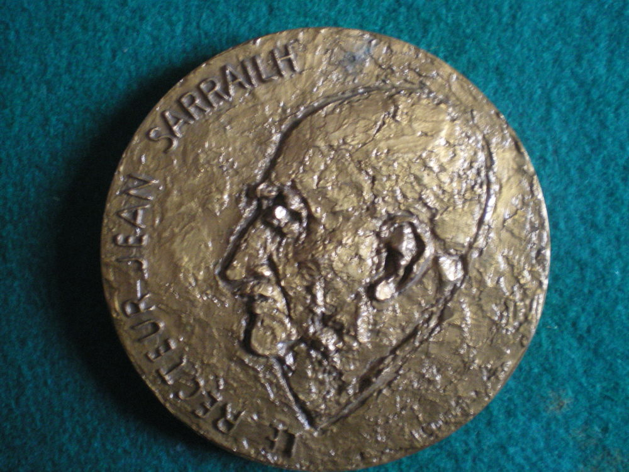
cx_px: 314
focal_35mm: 38
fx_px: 690
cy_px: 236
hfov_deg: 49.0
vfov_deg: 37.7
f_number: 3.1
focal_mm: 6.3
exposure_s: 1/8
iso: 400
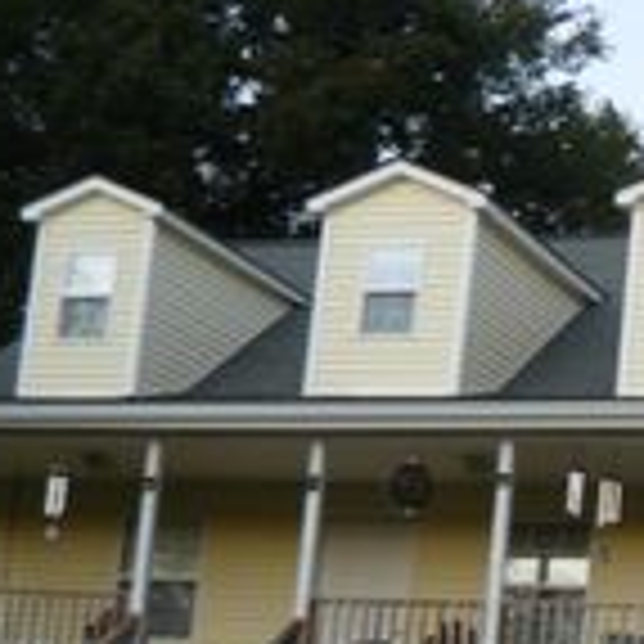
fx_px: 2336
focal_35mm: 111
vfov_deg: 15.5
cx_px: 991
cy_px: 615
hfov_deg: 14.5
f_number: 2.8
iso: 125
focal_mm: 6
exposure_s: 1/30
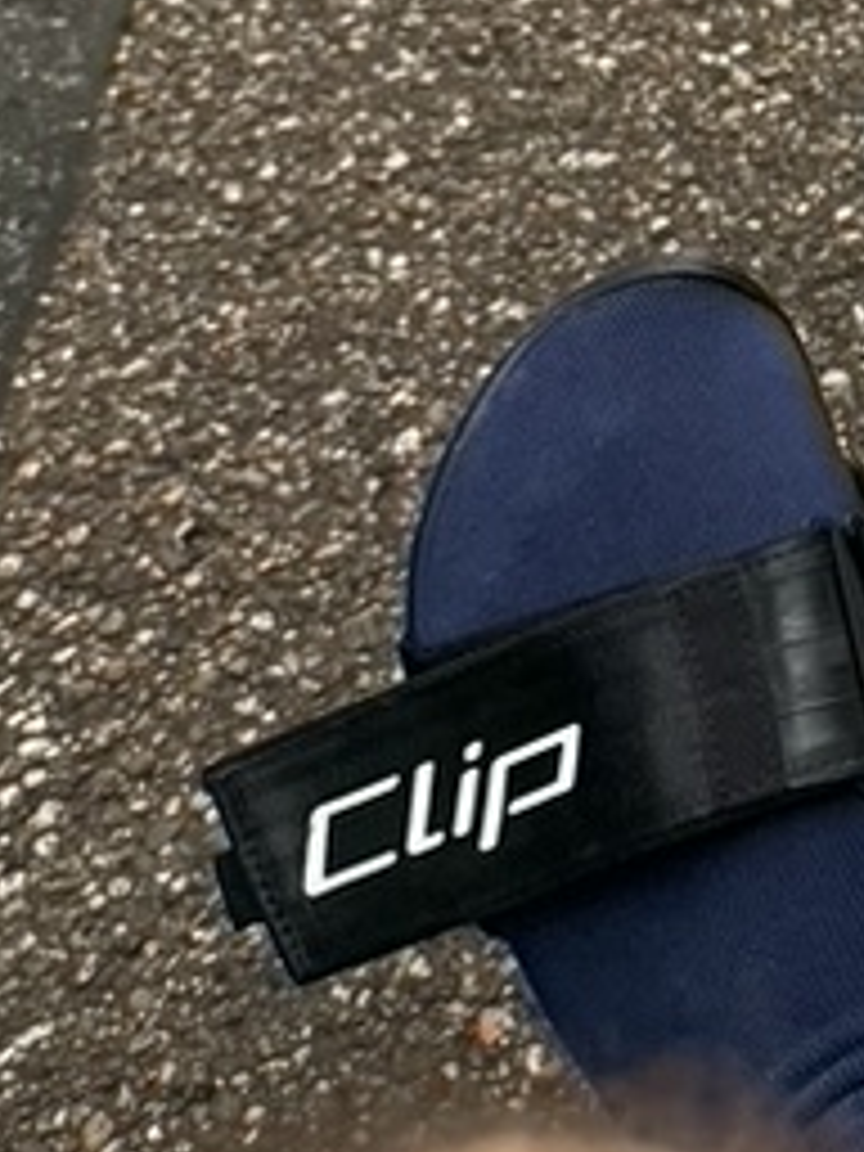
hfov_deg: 14.3
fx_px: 3195
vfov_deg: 19.7
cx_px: 1314
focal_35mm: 96
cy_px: -72
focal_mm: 6.76
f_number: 1.78
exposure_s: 1/700
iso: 80
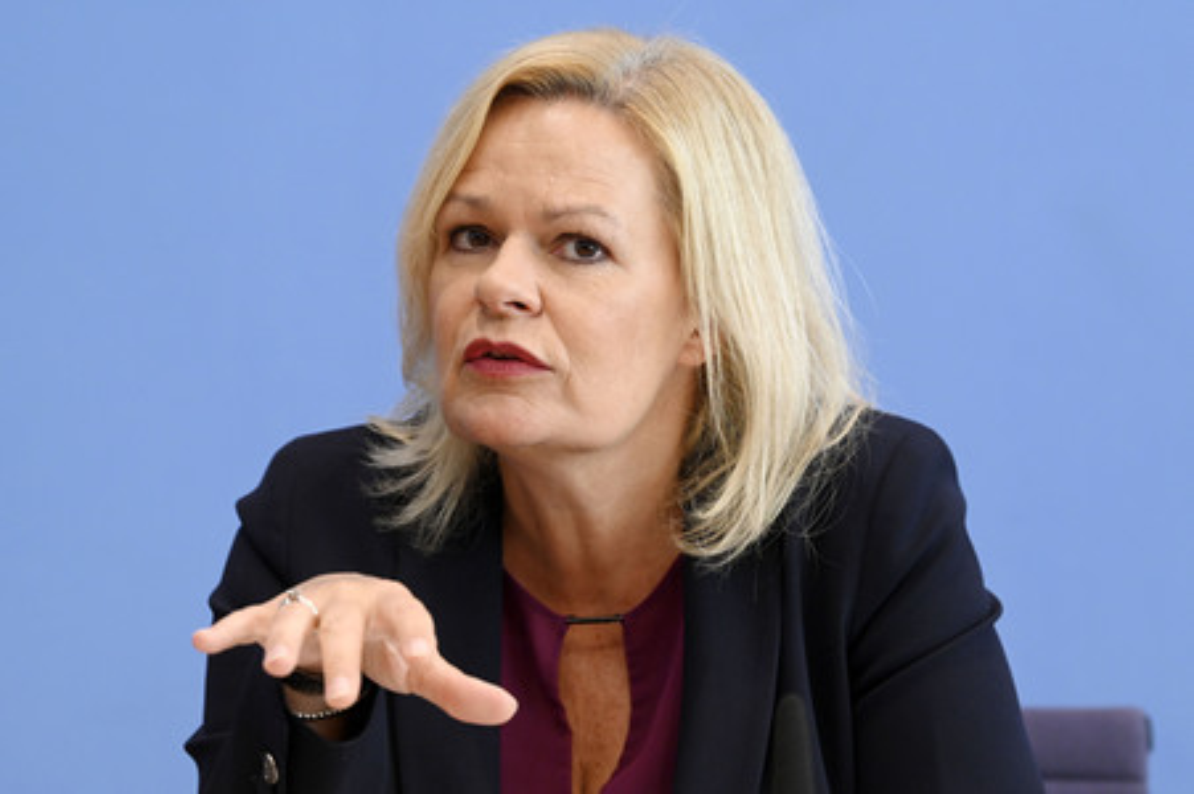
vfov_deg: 10.1
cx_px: 597
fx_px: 4474
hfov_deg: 15.2
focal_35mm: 135
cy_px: 397
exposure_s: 1/640
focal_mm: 135
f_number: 5.6
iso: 3200
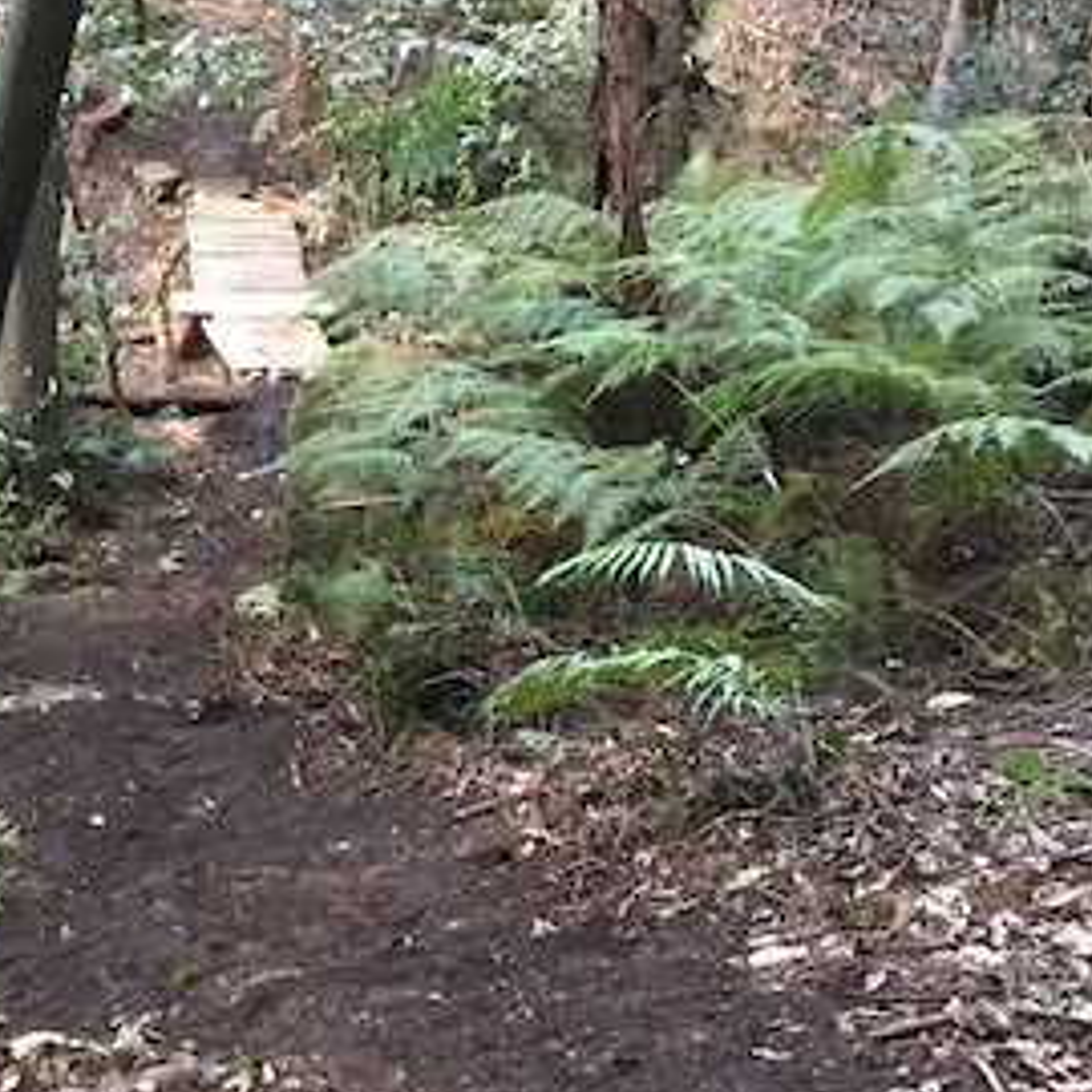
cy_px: 408
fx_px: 2712
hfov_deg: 22.5
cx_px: 247
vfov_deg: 22.7
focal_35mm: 76
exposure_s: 1/17
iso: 400
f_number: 2.2
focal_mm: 4.15
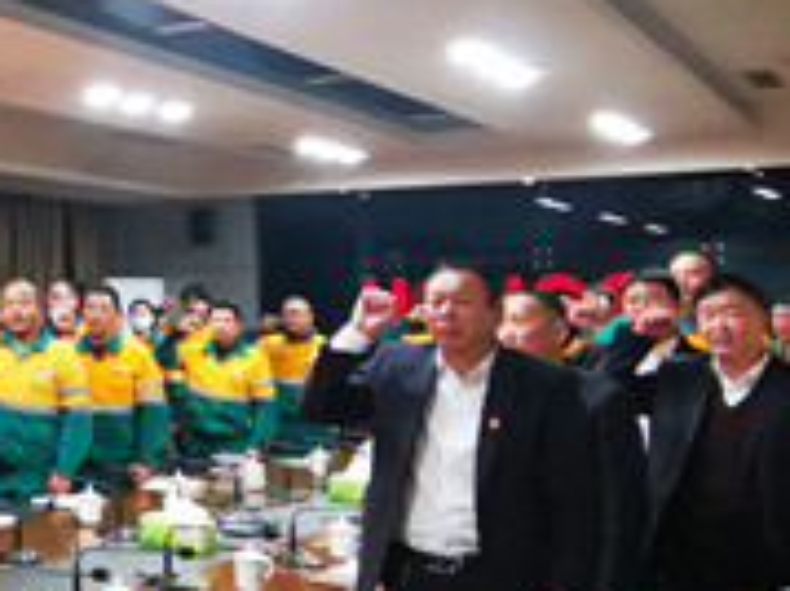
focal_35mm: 57
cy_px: 163
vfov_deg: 25.4
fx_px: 1300
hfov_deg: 28.4
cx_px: -207
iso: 400
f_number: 2.2
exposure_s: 1/33.3
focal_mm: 2.26
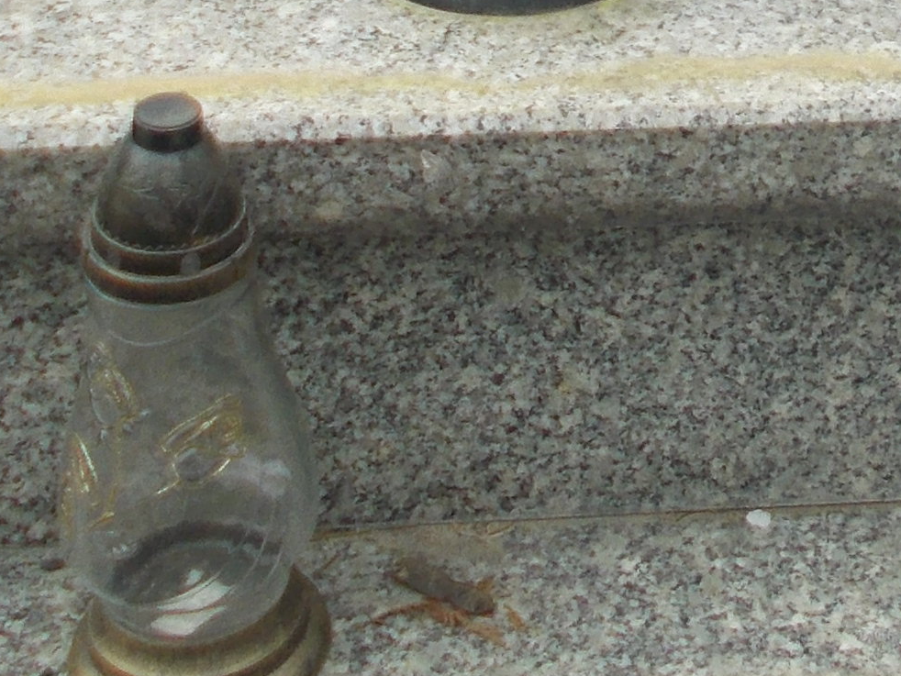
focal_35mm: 122
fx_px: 3176
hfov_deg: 15.8
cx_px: 914
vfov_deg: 11.3
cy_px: -540
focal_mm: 4.6
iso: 80
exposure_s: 1/100
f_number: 8
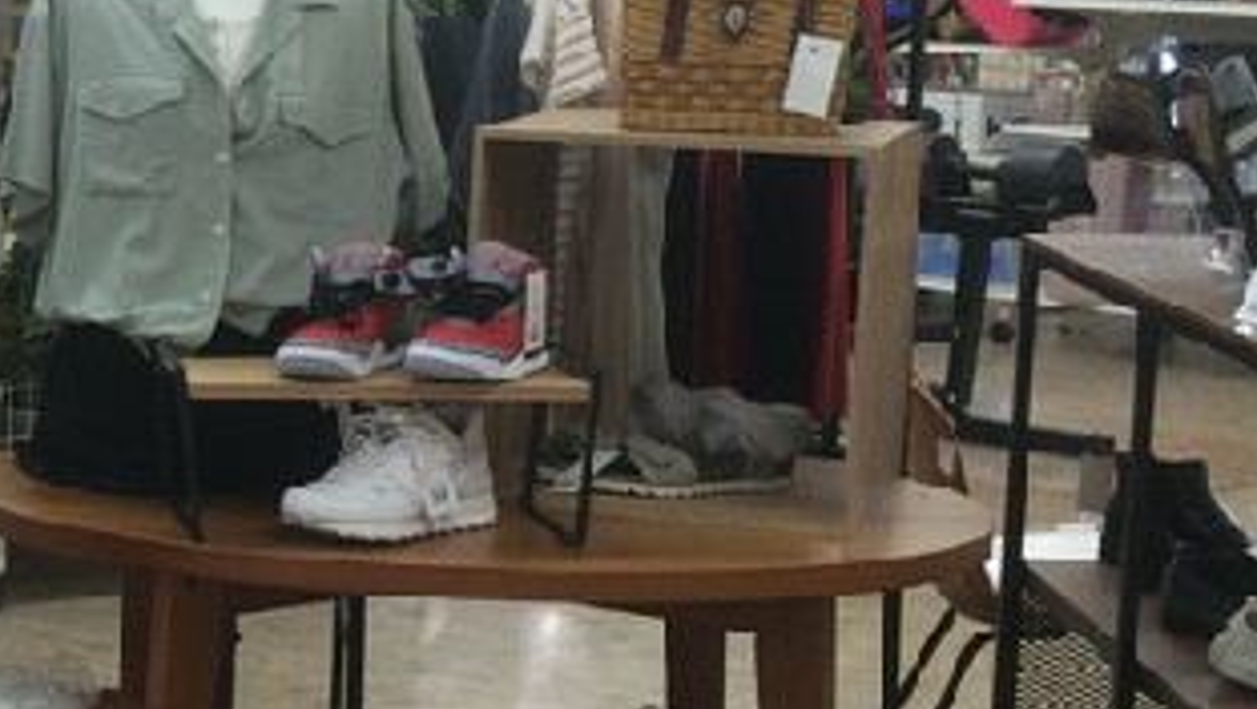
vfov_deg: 13.3
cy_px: 344
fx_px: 3035
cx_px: -330
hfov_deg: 21.4
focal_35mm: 91
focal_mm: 4.15
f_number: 2.2
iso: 40
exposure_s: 1/40
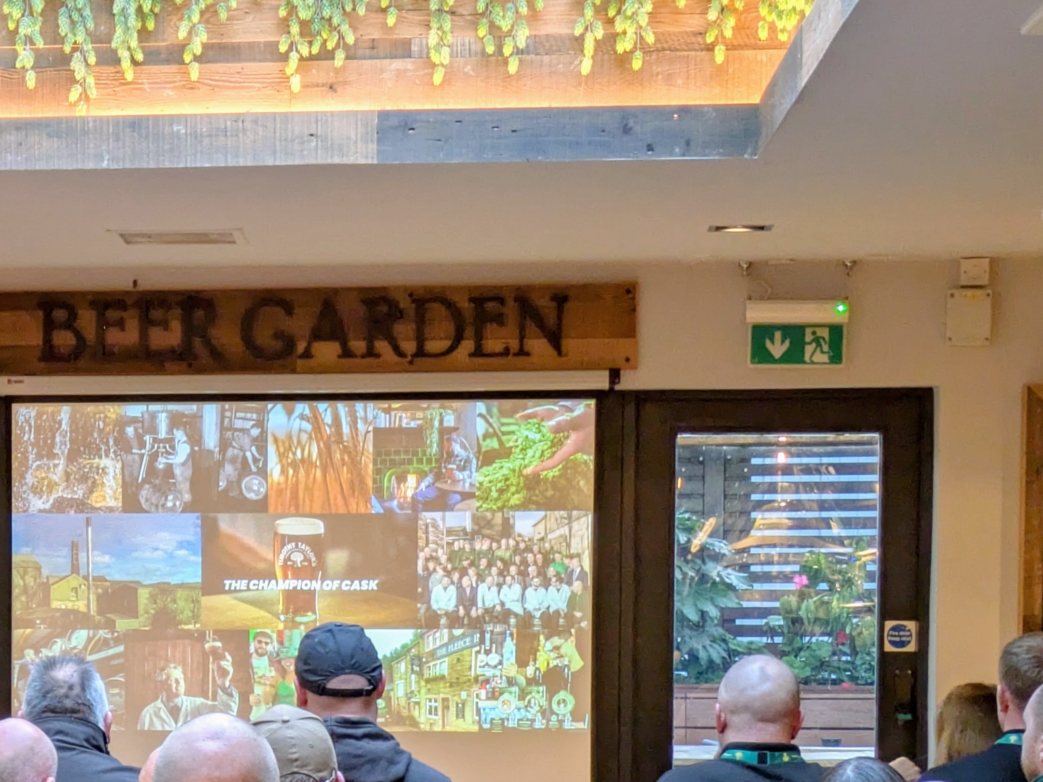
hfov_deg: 17.7
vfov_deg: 13.4
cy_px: 777
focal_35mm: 109
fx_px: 3284
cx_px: 25
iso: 307
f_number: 1.89
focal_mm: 5.43
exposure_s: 1/100
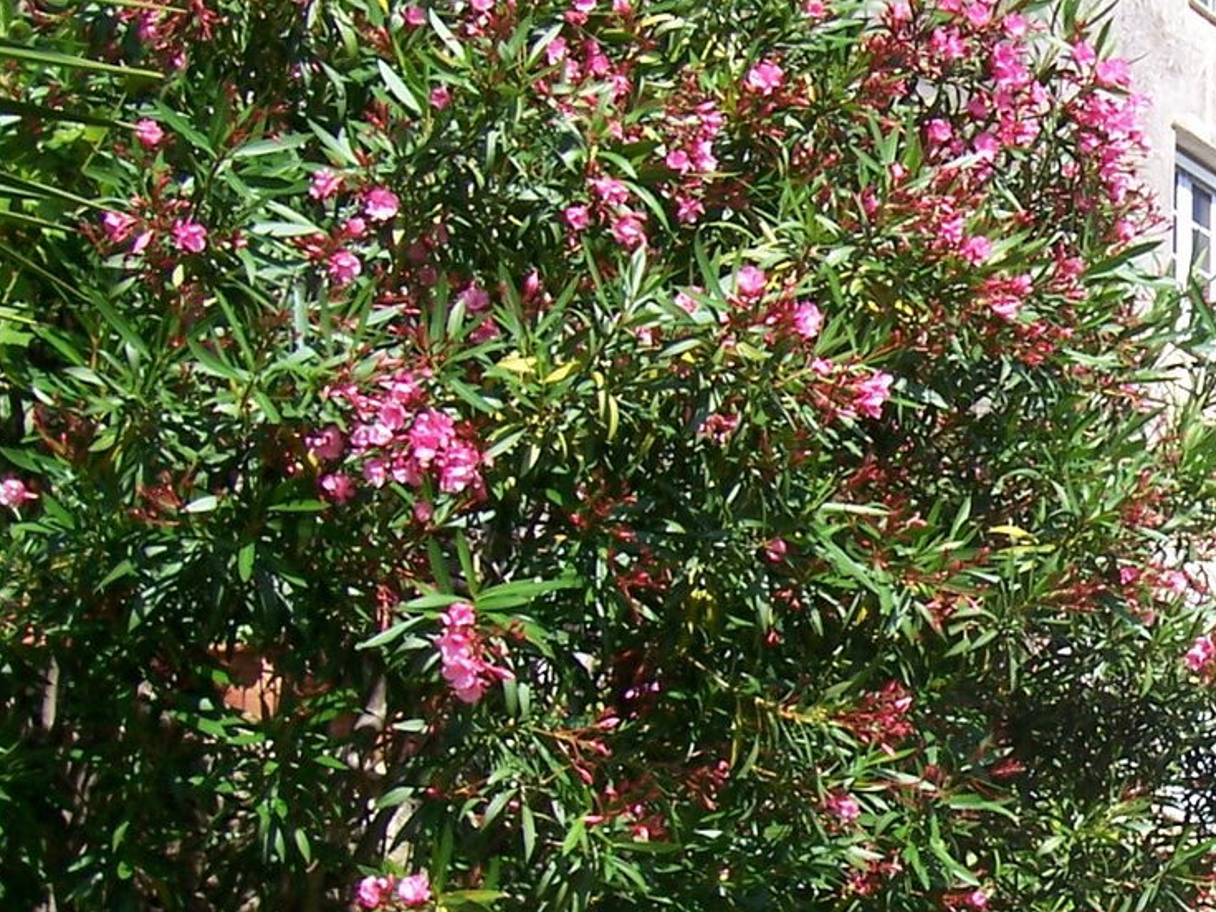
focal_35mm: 74
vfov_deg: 19.8
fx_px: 2599
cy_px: 636
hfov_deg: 25.0
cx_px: 1239
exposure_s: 1/250
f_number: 5.6
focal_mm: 5.6
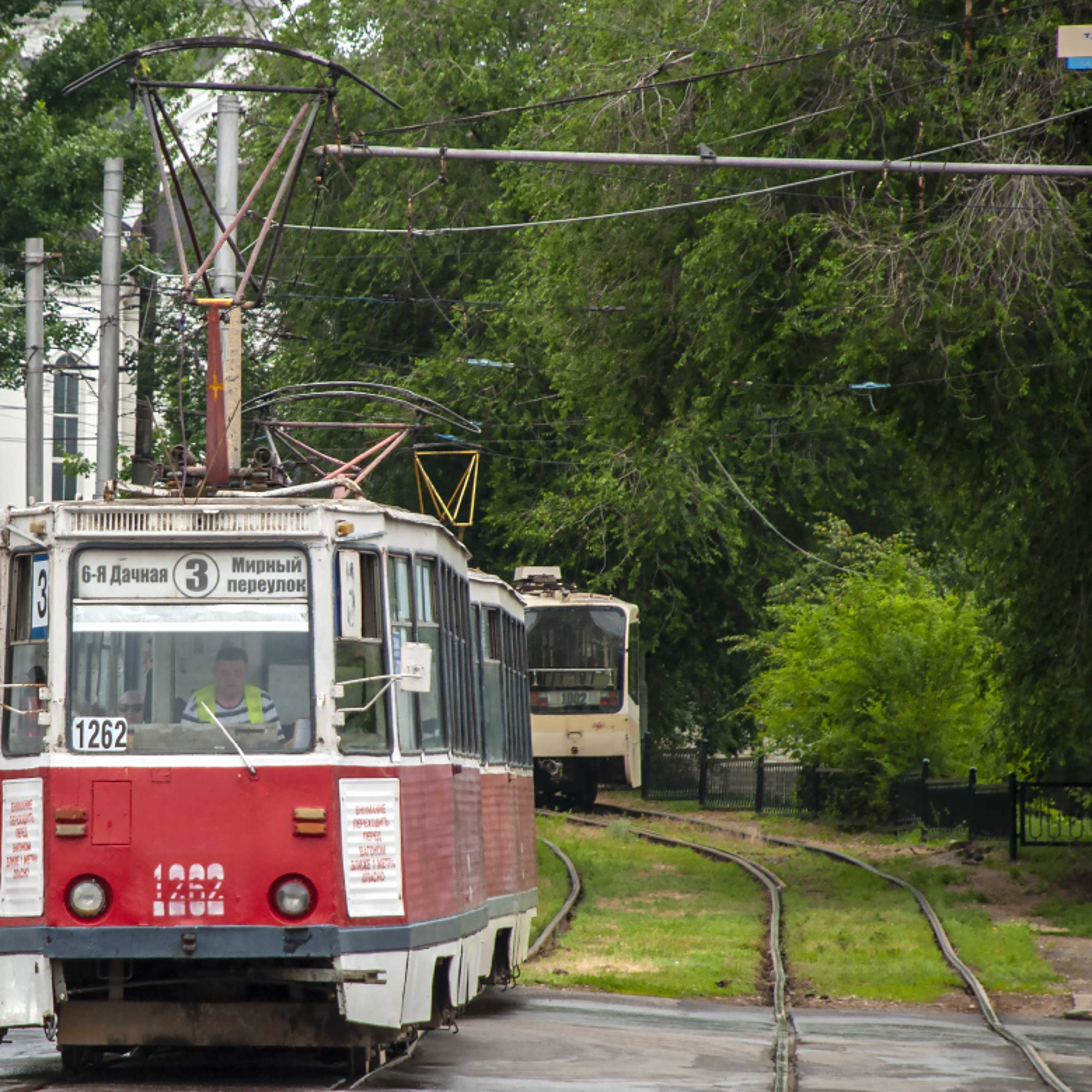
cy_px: 561
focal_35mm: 288
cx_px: 199
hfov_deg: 6.1
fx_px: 10268
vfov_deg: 6.1
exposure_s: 1/180
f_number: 6.7
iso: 200
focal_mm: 135
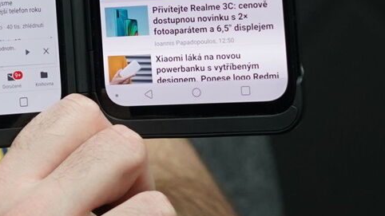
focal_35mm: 171
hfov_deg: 12.2
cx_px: -106
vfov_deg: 6.9
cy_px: -213
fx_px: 1745
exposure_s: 1/320
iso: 1250
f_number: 4
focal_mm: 41
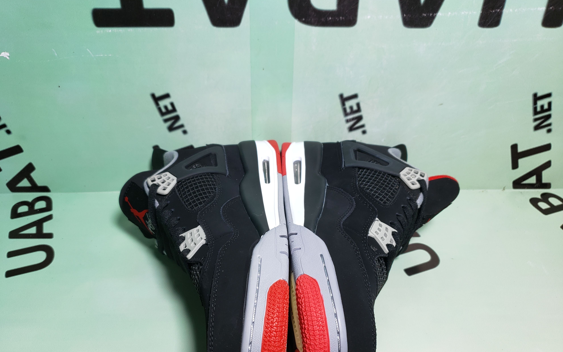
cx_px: 279
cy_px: 209
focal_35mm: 28
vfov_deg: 44.3
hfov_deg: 66.5
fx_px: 430
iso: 50
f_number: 1.5
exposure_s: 1/229
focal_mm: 4.3
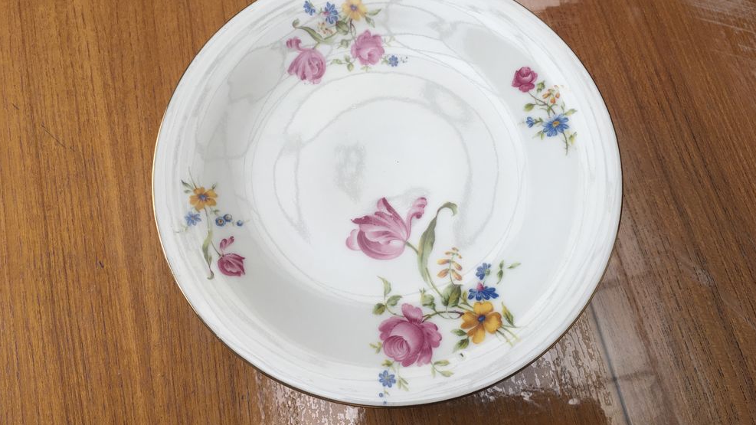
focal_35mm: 32
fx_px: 641
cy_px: 201
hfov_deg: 61.0
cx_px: 378
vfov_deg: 36.7
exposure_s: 1/199
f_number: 2.2
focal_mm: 4.15
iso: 25
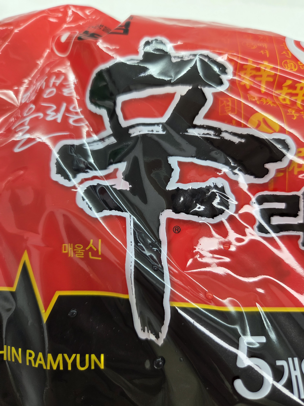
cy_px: 203
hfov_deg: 58.9
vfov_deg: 73.9
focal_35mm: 23
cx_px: 152
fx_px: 269
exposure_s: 1/120
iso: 64
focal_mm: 5.4
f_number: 1.8
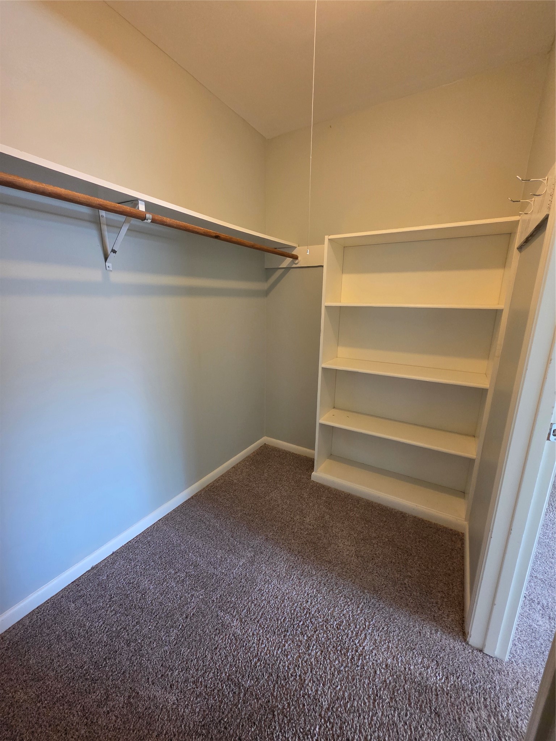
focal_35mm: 13
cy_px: 370
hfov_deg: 89.9
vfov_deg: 106.2
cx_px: 278
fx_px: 278
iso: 640
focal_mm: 2.2
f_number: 1.9
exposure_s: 1/60
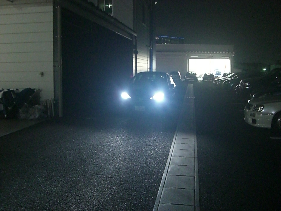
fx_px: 308
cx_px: 140
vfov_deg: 37.7
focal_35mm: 38
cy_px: 106
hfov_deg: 49.0
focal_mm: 6.2
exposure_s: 1/15
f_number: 2.7
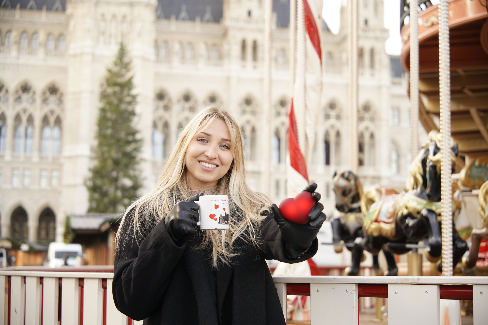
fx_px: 881
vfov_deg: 20.9
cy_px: 162
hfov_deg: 31.0
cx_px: 244
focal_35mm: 65
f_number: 4
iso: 200
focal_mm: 65
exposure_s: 1/100
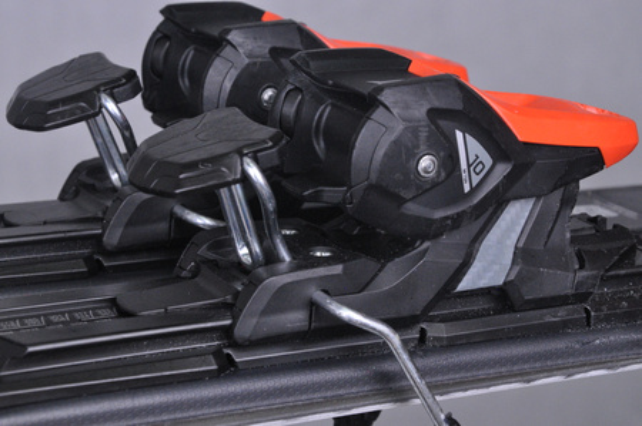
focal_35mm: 105
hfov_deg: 19.5
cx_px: 321
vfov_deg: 13.0
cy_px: 213
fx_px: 1870
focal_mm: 70
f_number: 9.5
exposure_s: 1/125
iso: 3200
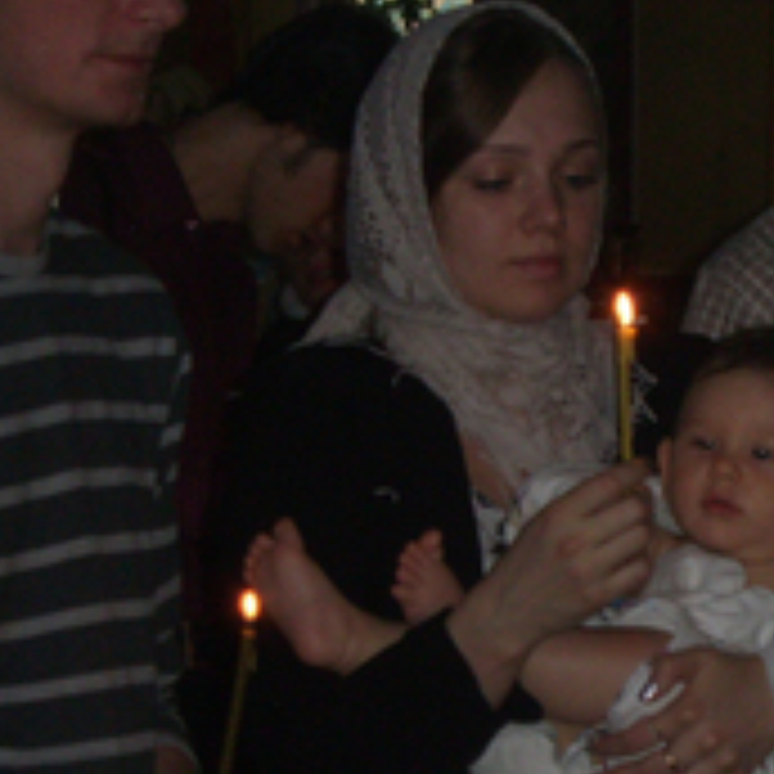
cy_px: 513
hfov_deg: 6.6
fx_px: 6653
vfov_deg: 6.7
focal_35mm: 263
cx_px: 760
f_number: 5.1
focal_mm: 23.4
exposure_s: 1/60
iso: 150
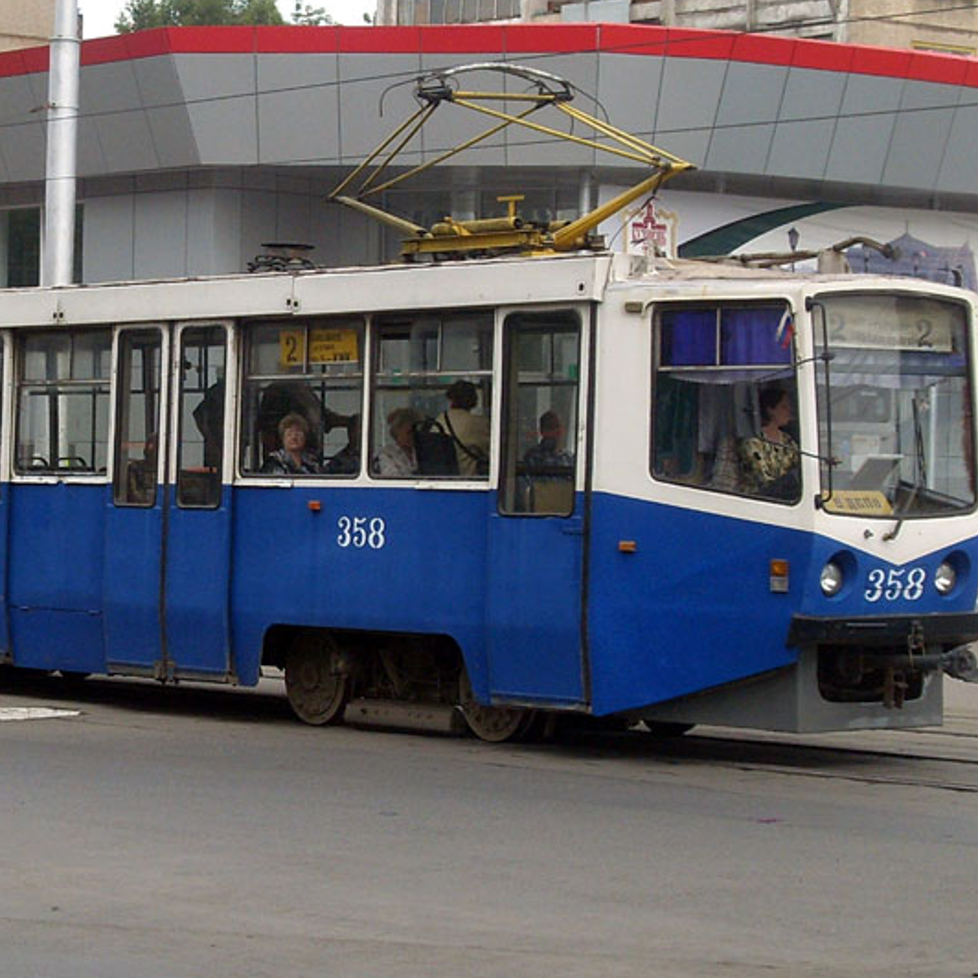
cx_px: 364
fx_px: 3260
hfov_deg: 17.0
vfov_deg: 17.0
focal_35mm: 102
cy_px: 358
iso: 80
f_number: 3.8
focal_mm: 9.9
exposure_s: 1/350
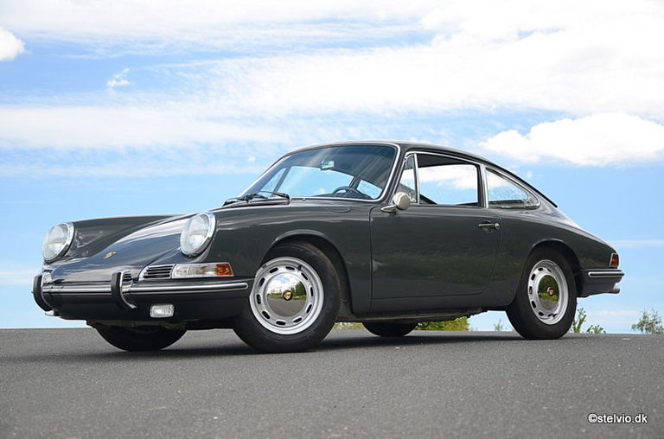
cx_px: 332
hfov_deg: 26.1
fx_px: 1435
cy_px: 220
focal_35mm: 78
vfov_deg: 17.4
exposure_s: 1/100
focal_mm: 52
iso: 100
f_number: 5.6
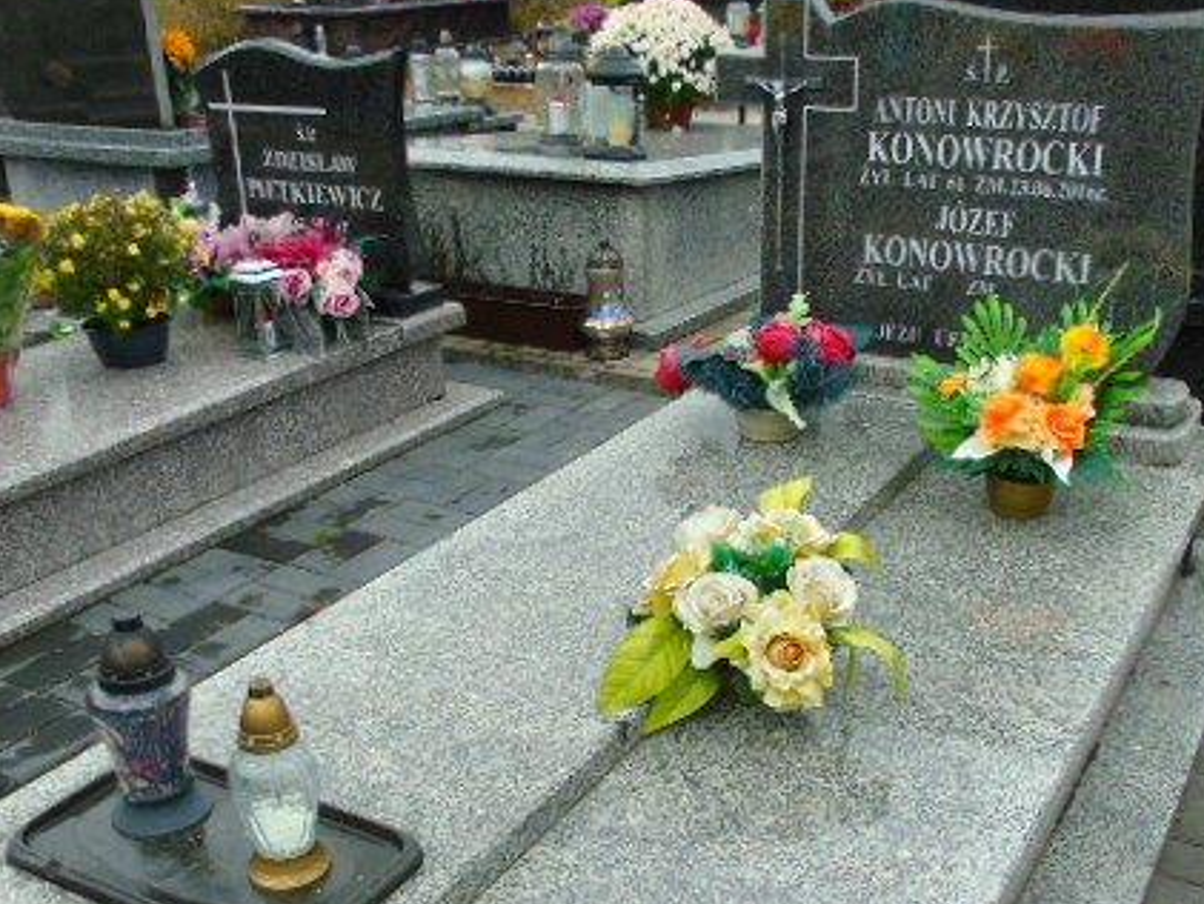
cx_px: 681
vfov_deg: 37.1
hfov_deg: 48.8
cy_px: 644
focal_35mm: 38
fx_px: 1322
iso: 80
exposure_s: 1/125
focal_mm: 4.4
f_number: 3.4
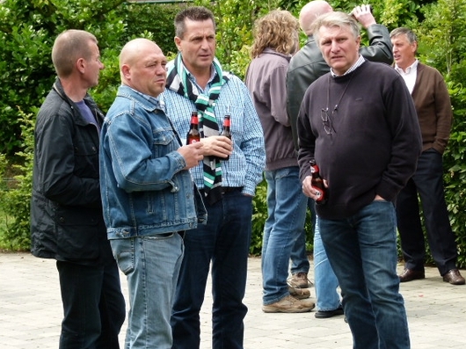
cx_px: 257
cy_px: 170
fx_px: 1722
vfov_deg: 11.6
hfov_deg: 15.4
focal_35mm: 128
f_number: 4
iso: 100
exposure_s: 1/200
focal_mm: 20.4
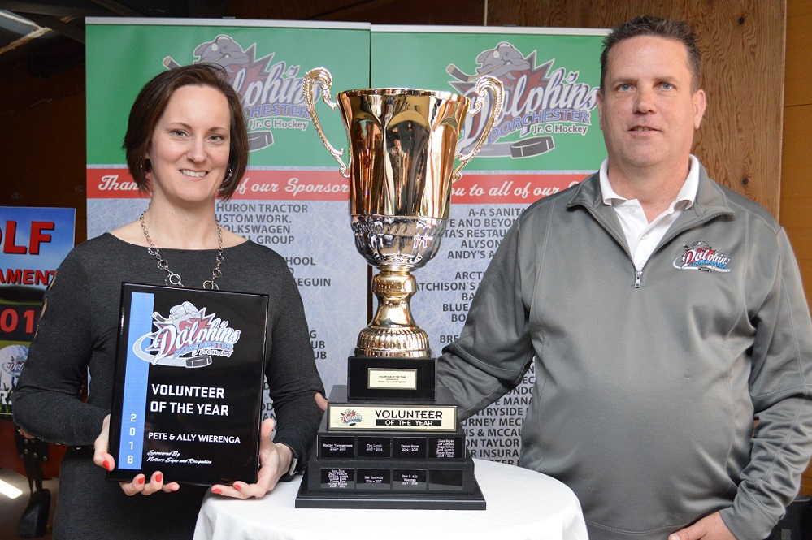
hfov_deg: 53.2
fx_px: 812
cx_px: 406
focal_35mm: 36
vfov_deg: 36.8
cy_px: 270
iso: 1600
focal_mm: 24
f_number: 4
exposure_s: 1/160
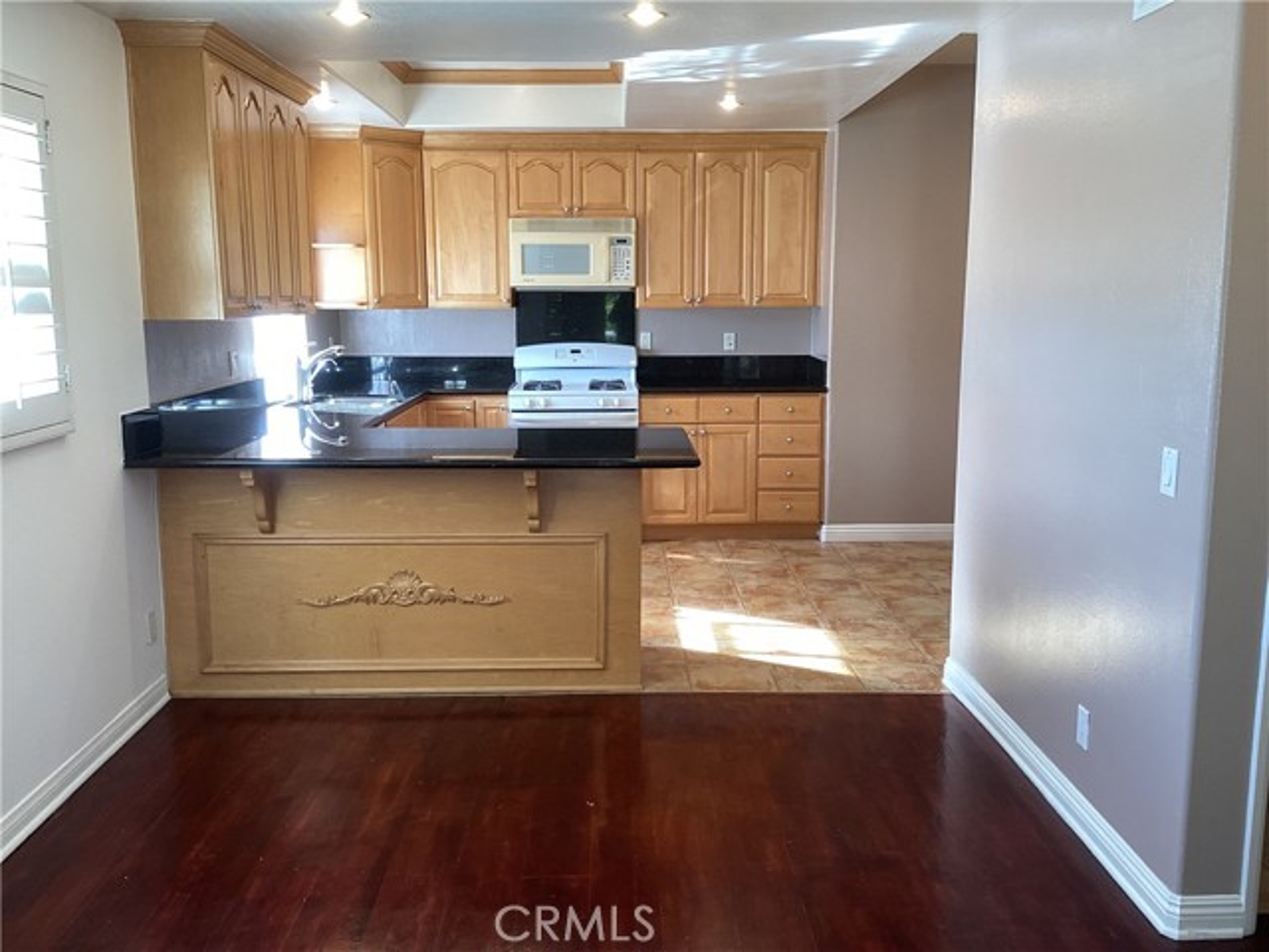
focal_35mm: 31
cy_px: 476
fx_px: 1136
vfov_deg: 45.4
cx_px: 634
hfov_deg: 58.4
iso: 64
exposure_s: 1/50
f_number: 2.4
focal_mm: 3.3
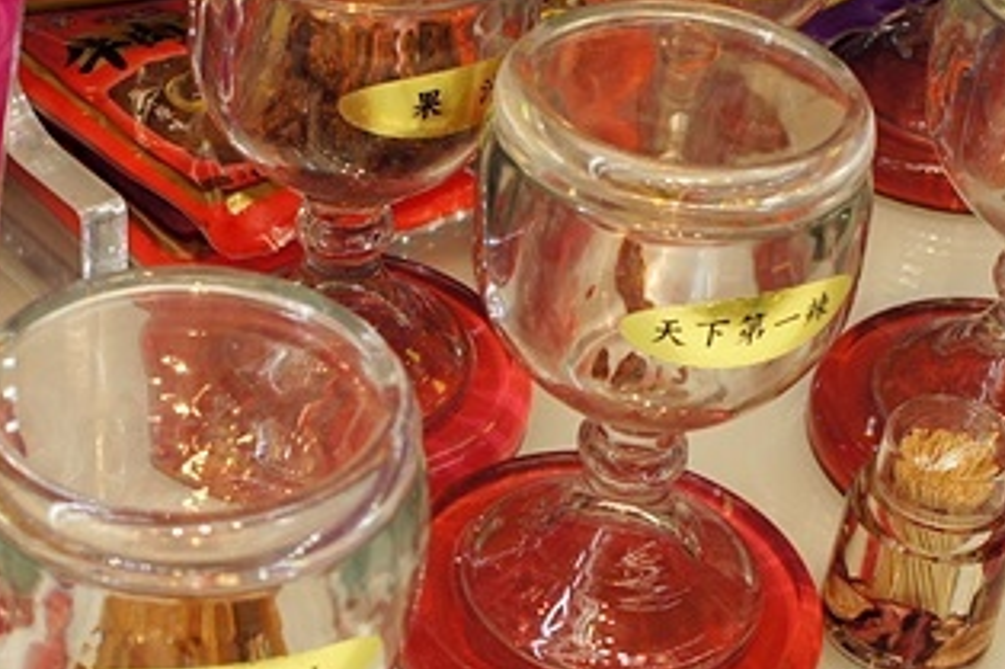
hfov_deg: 23.7
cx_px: 470
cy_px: 456
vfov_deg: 15.8
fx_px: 2399
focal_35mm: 86
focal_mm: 20
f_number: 4.5
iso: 200
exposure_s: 1/80
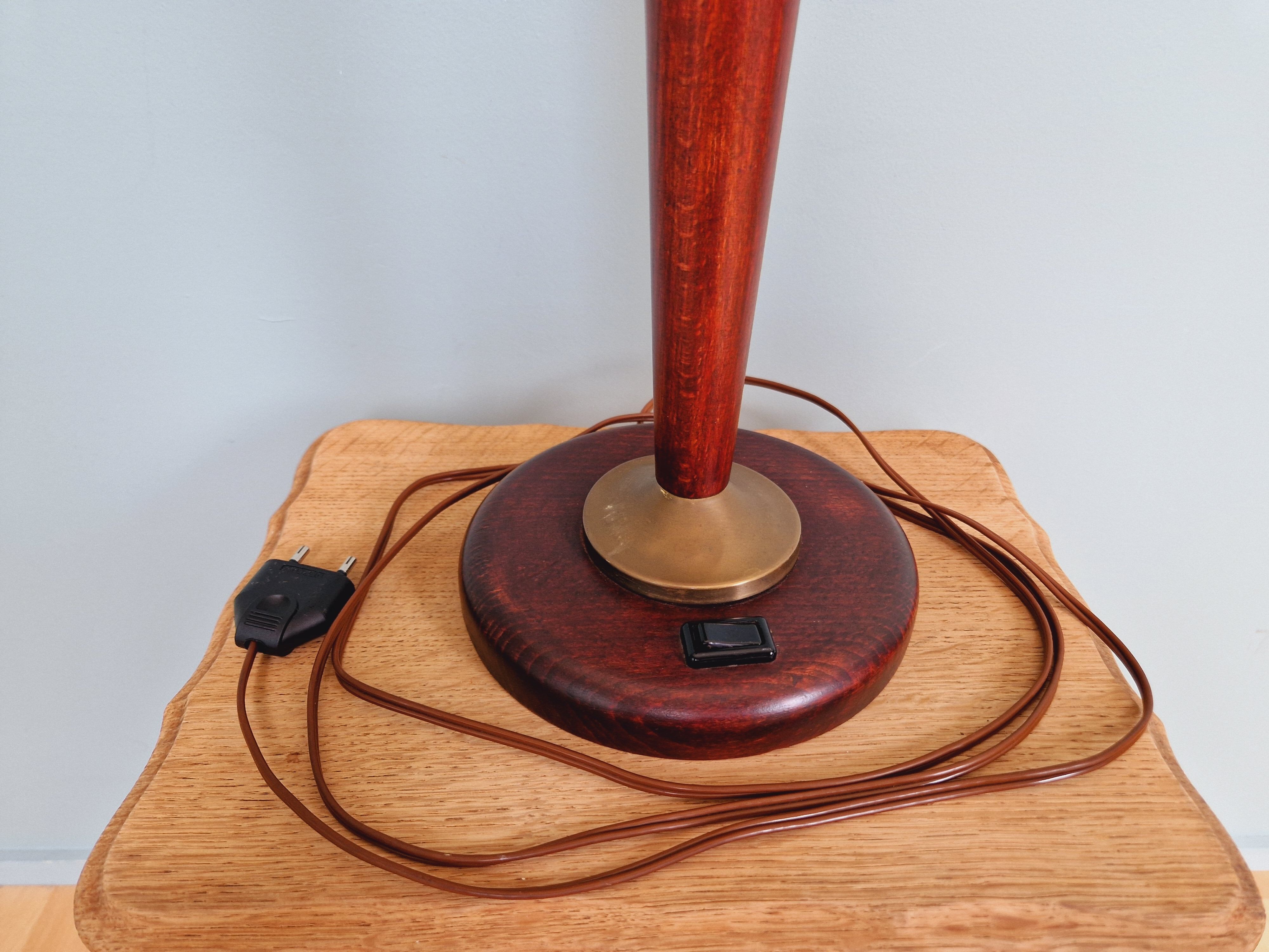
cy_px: 476
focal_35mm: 23
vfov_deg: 58.9
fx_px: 843
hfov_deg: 73.9
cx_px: 634
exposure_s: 1/100
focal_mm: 5.4
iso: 200
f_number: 1.8
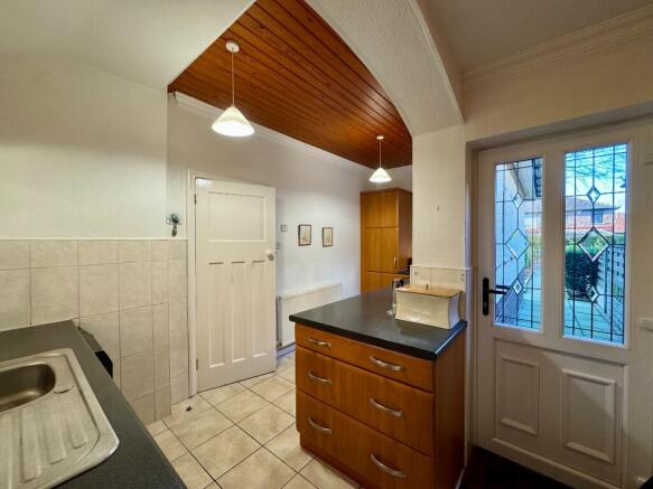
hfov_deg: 102.1
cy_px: 244
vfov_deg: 85.7
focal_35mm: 14
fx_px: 264
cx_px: 326
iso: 160
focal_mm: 2.22
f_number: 2.2
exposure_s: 1/50
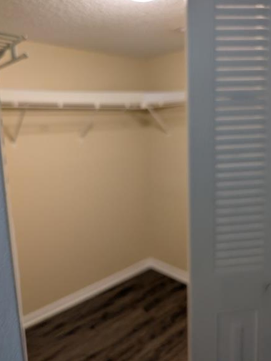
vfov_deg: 67.3
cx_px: 135
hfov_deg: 53.1
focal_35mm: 26
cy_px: 175
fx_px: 271
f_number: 1.89
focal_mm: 5.43
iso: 324
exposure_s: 1/120
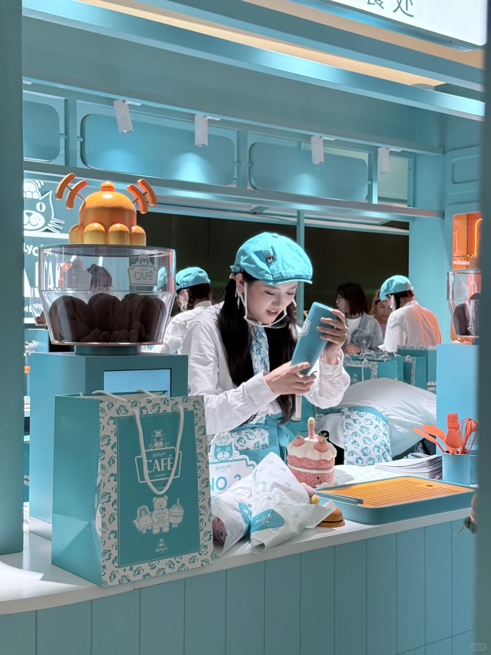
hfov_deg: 30.3
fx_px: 908
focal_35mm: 48
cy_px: 328
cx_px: 246
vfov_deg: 39.7
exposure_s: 1/147
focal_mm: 6.76
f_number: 1.78
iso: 100
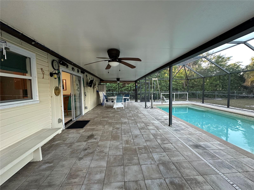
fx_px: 103
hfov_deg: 102.1
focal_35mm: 14
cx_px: 127
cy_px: 95
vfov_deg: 85.7
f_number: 2.2
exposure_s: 1/120
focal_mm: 2.22
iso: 250
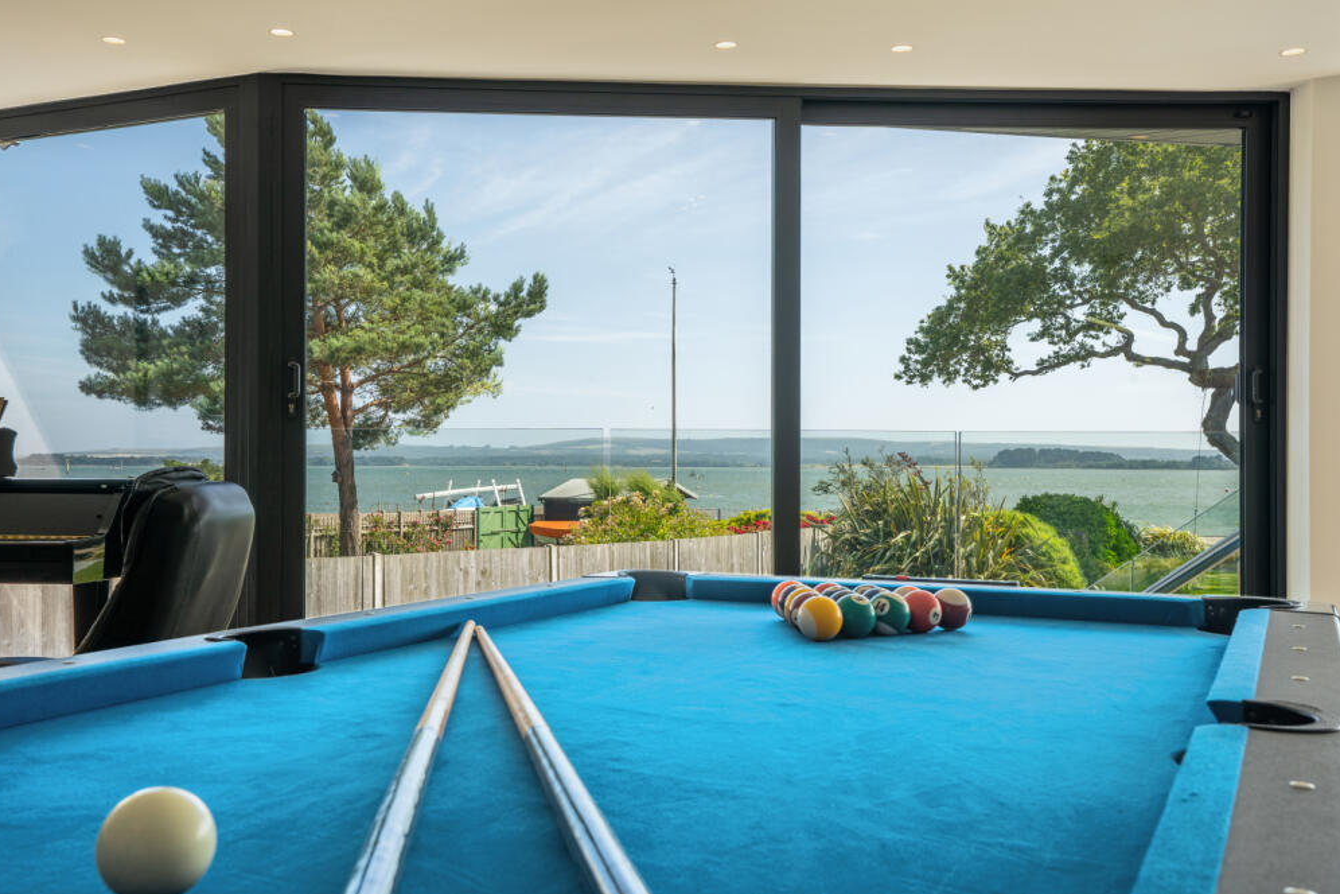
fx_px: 1340
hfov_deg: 53.1
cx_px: 654
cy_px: 437
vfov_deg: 36.9
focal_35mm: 36
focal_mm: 35
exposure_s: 1/20
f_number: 11
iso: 200
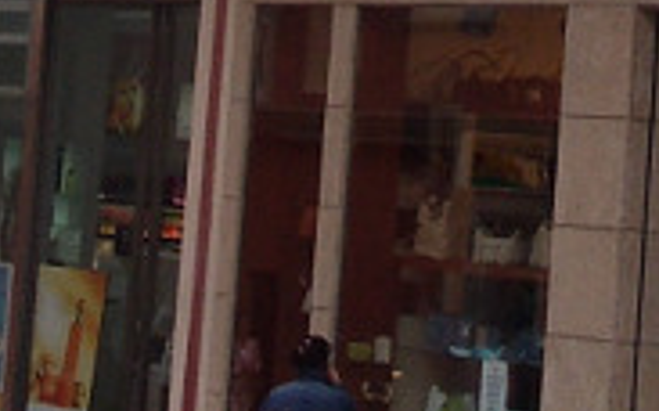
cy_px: -626
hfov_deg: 9.8
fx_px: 3840
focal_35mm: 214
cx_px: 479
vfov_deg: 5.8
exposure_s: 1/100
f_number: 4.6
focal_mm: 6.8
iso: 80
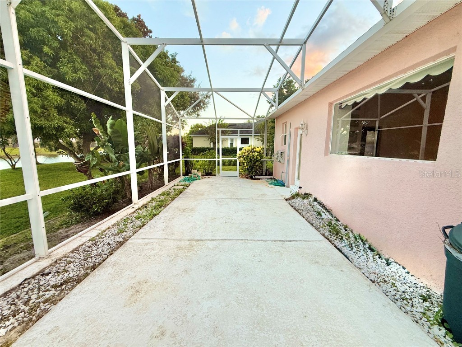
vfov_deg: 85.7
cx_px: 231
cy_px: 174
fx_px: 187
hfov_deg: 102.1
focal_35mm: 14
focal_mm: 2.22
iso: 160
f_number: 2.2
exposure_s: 1/99
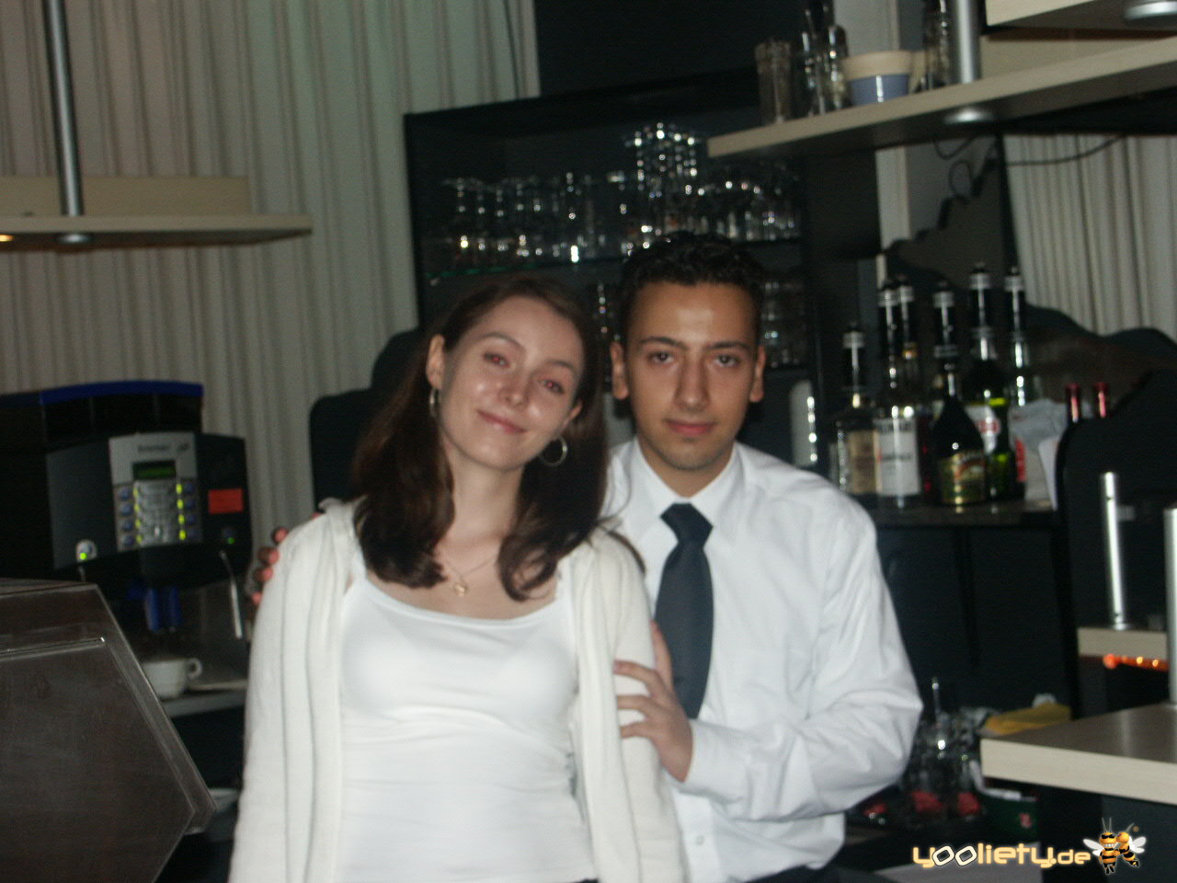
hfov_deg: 31.2
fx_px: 2108
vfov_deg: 23.7
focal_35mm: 62
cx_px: 588
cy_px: 442
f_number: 3.5
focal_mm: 15.32
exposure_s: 1/60
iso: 200
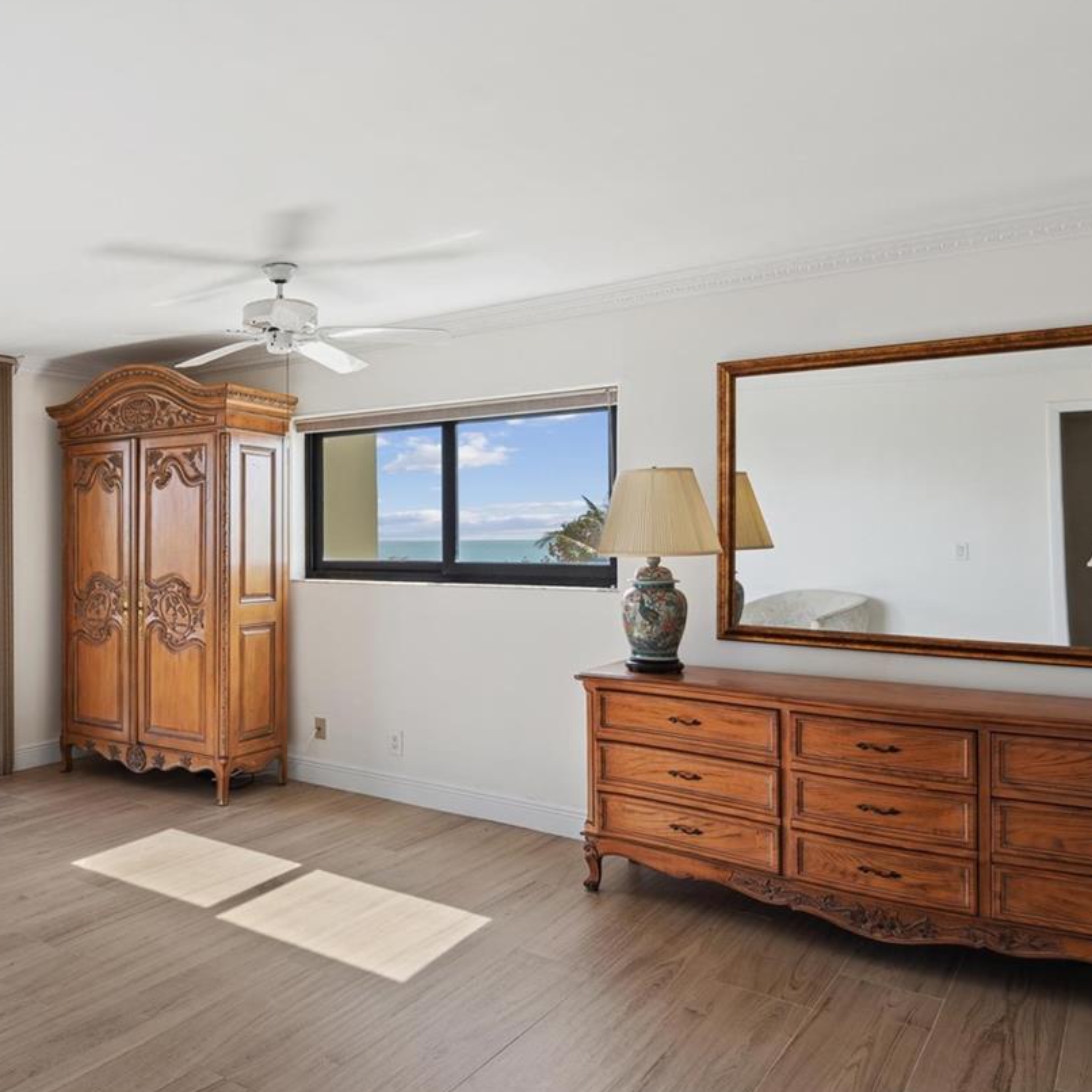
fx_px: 964
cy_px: 509
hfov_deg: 55.6
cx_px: 244
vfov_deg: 59.0
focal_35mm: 27
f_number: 8
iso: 250
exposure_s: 1/80
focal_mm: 16
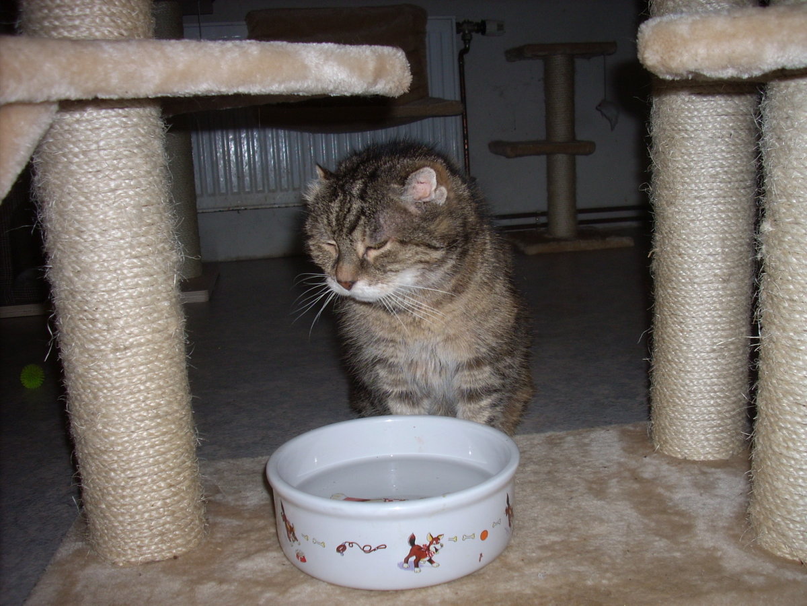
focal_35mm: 37
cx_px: 404
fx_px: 863
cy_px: 303
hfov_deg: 50.1
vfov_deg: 38.7
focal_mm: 6.2
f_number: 2.8
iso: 64
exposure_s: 1/60
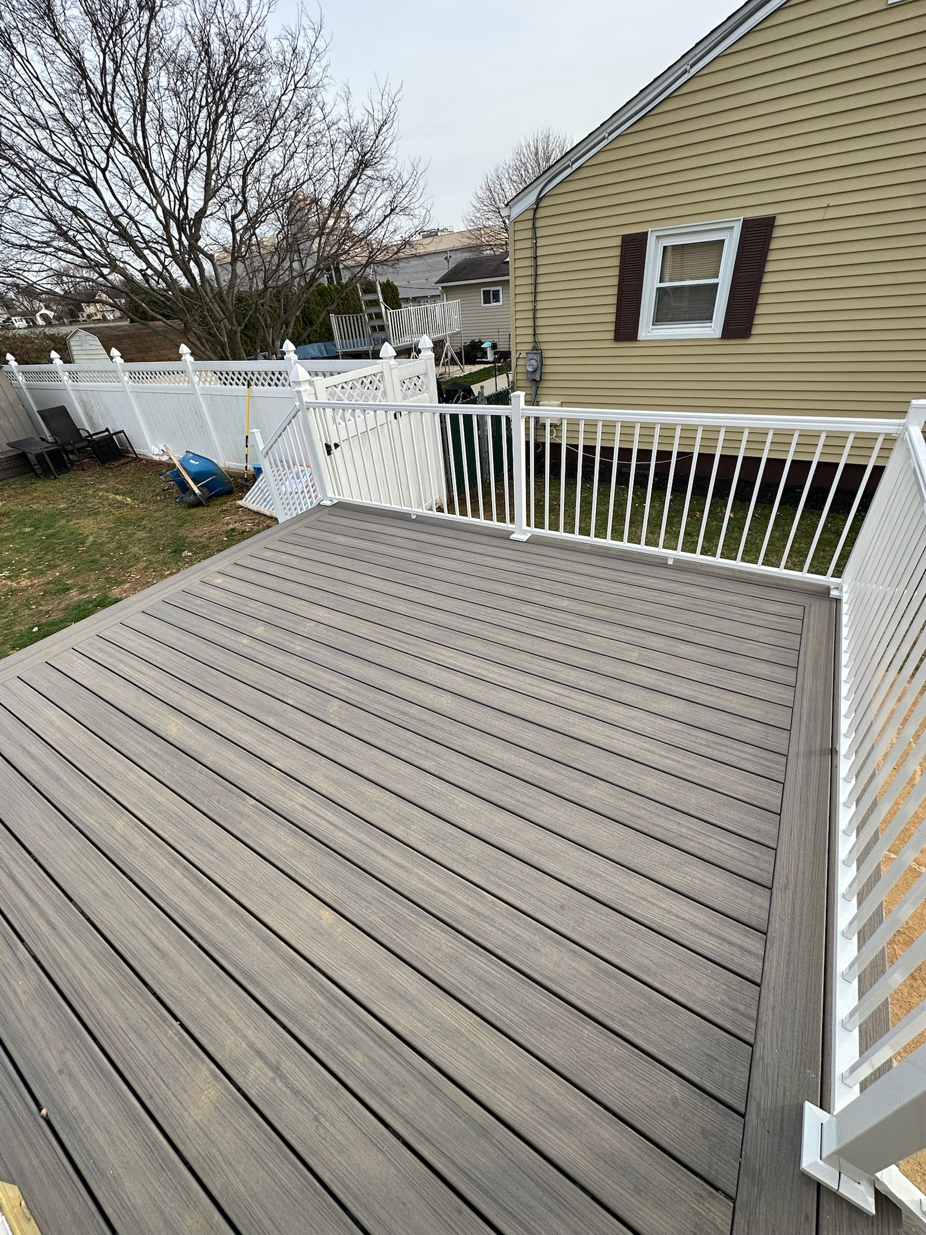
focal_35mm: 14
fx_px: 499
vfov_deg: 102.1
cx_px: 463
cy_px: 618
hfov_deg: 85.7
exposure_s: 1/450
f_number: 2.2
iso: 40
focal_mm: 2.22
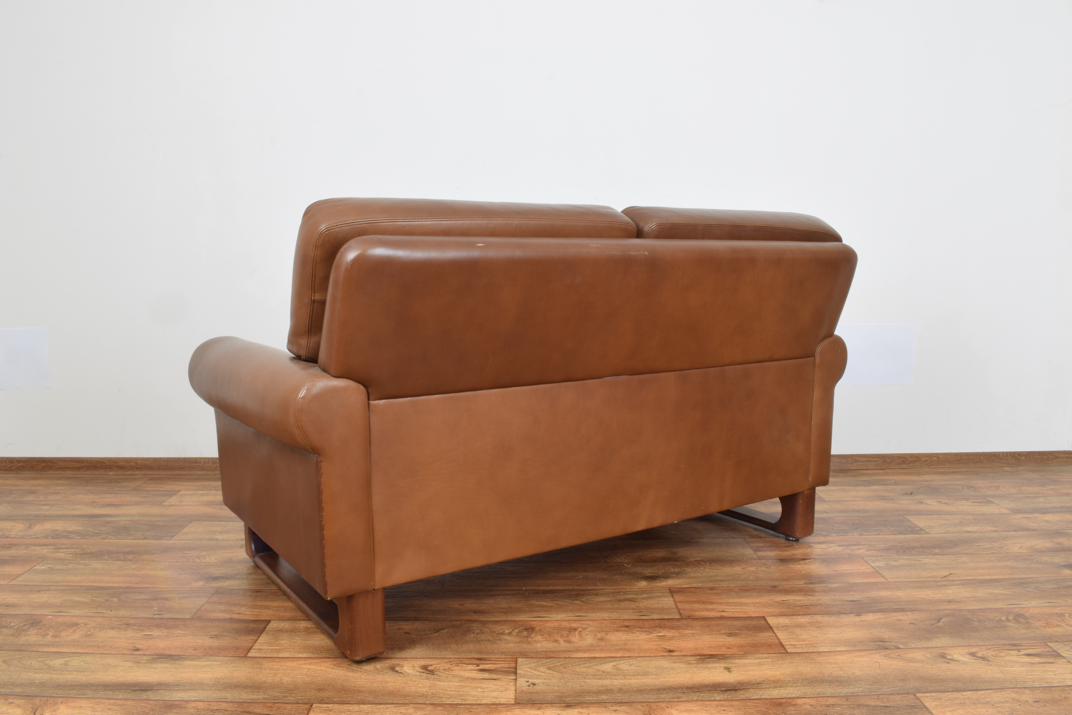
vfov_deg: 47.9
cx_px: 536
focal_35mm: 27
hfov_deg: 67.4
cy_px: 358
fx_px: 804
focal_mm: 18
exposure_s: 3
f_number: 22
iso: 100
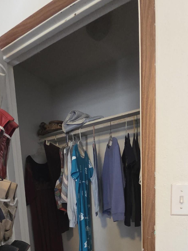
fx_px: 174
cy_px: 219
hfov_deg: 56.7
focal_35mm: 24
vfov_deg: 61.9
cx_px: 83
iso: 1600
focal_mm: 2.2
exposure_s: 1/24
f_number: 2.2
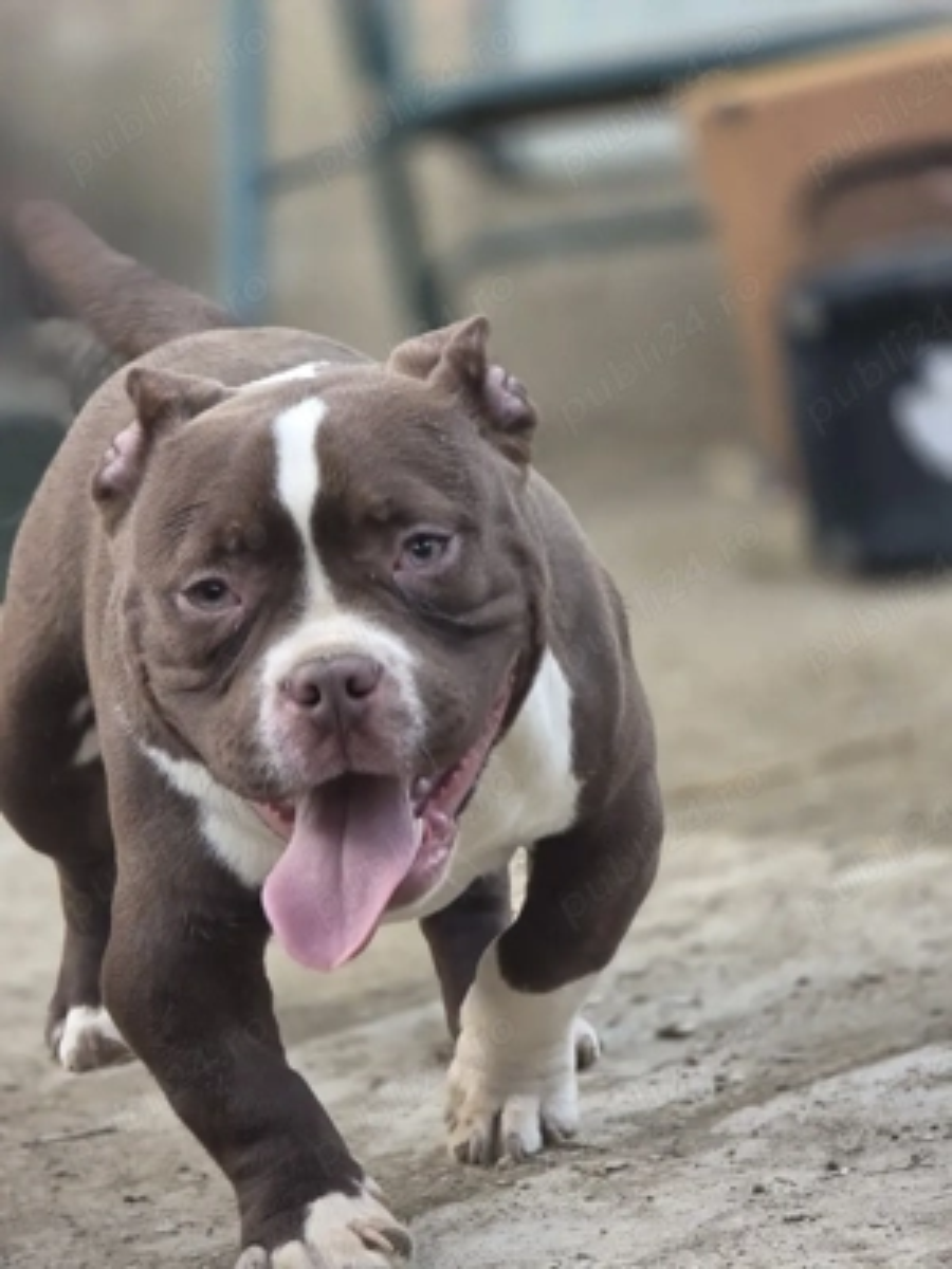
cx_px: 476
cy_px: 634
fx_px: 4217
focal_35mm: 115
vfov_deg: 17.1
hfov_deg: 12.9
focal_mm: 18.6
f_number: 3.4
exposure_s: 1/250
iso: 250
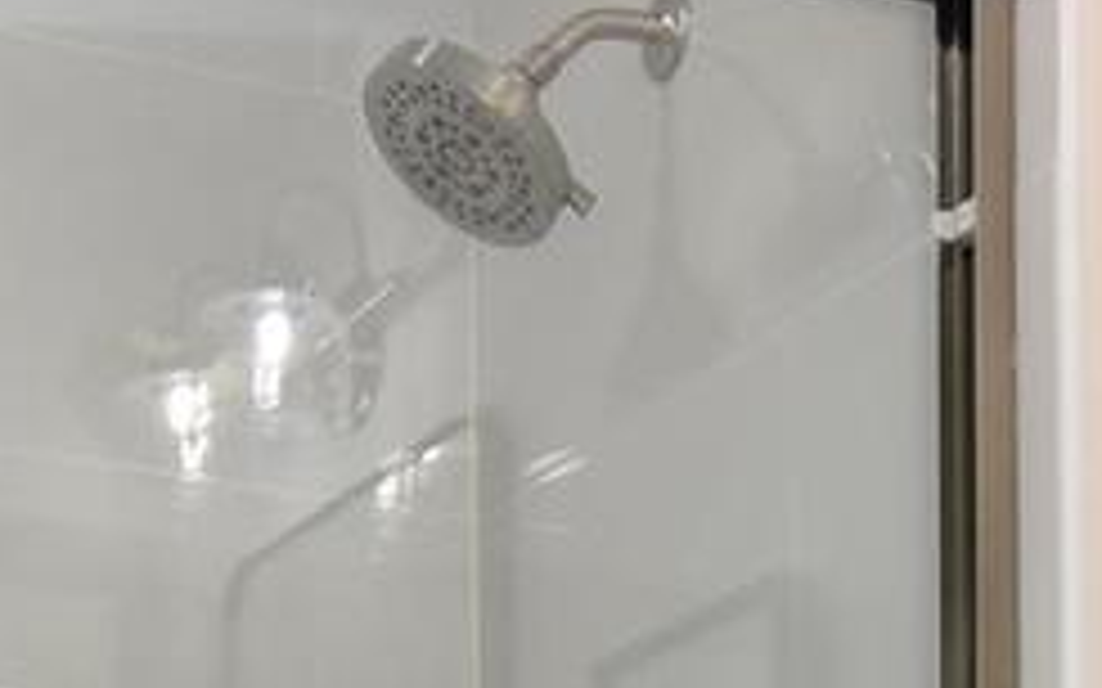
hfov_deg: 19.3
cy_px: 1488
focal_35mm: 108
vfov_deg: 10.8
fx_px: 3243
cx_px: 675
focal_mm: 12
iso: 800
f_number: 13
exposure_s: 1/100
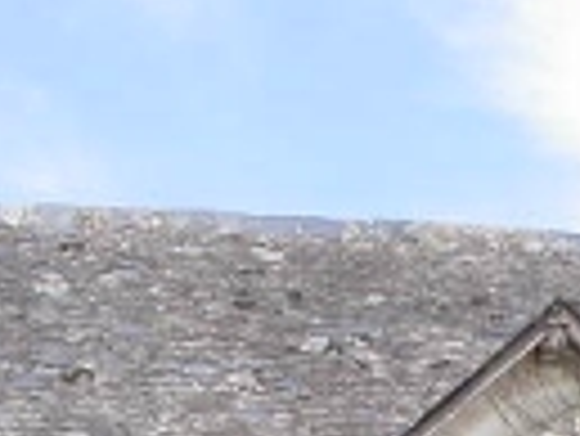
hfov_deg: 9.8
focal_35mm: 201
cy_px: 737
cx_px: 409
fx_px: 3371
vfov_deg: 7.2
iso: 100
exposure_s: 1/228
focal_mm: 7.85
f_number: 6.7
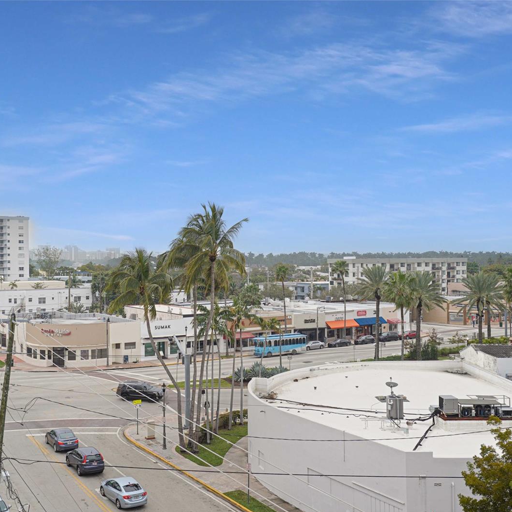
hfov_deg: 40.8
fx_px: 686
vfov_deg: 40.9
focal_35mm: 41
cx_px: 221
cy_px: 257
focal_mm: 32
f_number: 4
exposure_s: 1/160
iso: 50
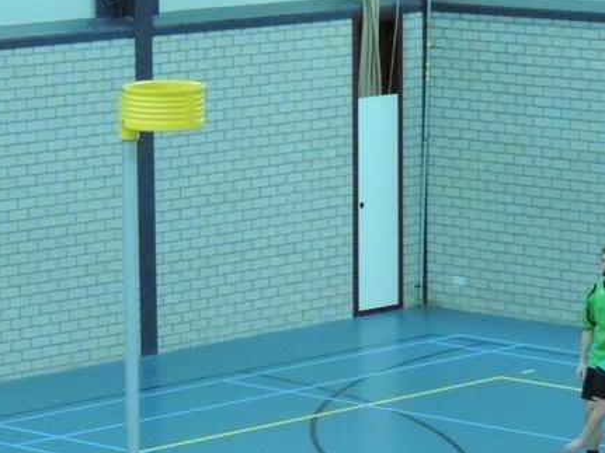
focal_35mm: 202
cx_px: 257
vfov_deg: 7.3
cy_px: 388
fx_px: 3529
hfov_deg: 9.8
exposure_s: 1/250
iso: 3200
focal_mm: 15.1
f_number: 4
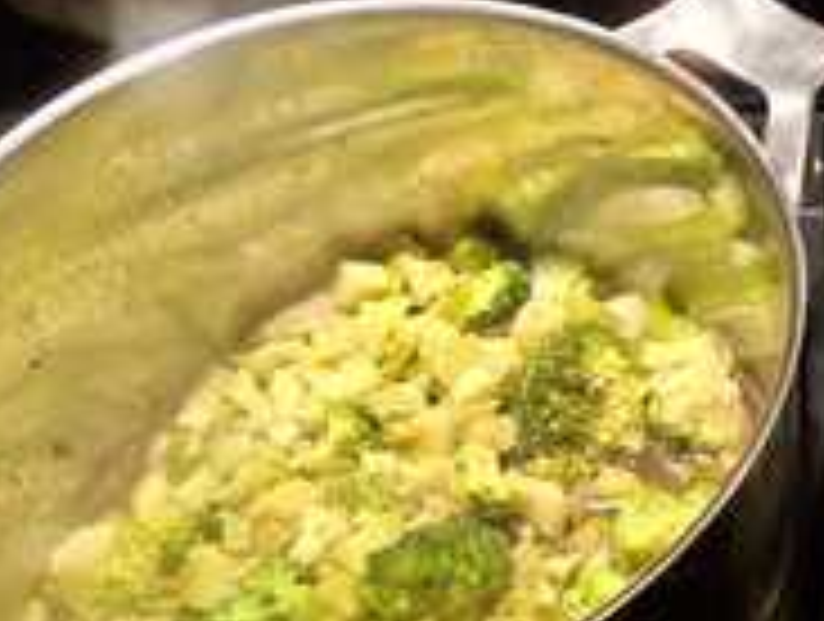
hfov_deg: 27.5
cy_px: 315
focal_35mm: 65
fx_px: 1550
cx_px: 880
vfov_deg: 22.7
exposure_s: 1/100
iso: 160
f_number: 1.8
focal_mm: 4.69
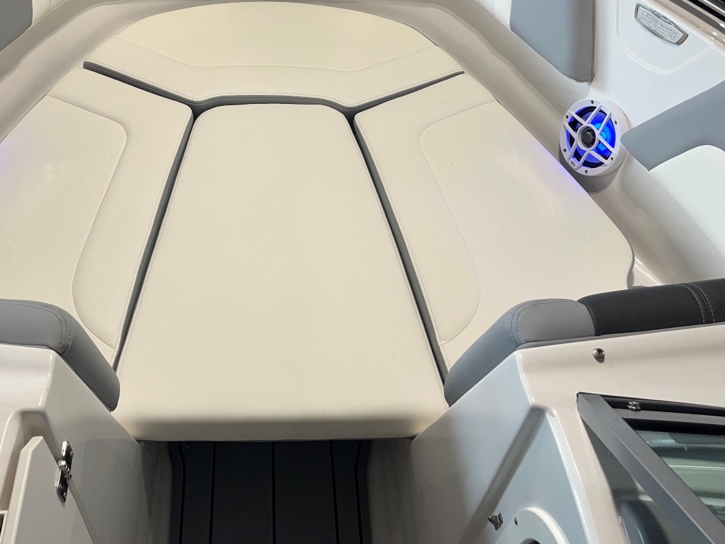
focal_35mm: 36
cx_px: 285
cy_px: 175
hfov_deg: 51.0
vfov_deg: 39.1
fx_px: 754
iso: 50
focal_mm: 5.1
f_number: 1.6
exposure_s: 1/100
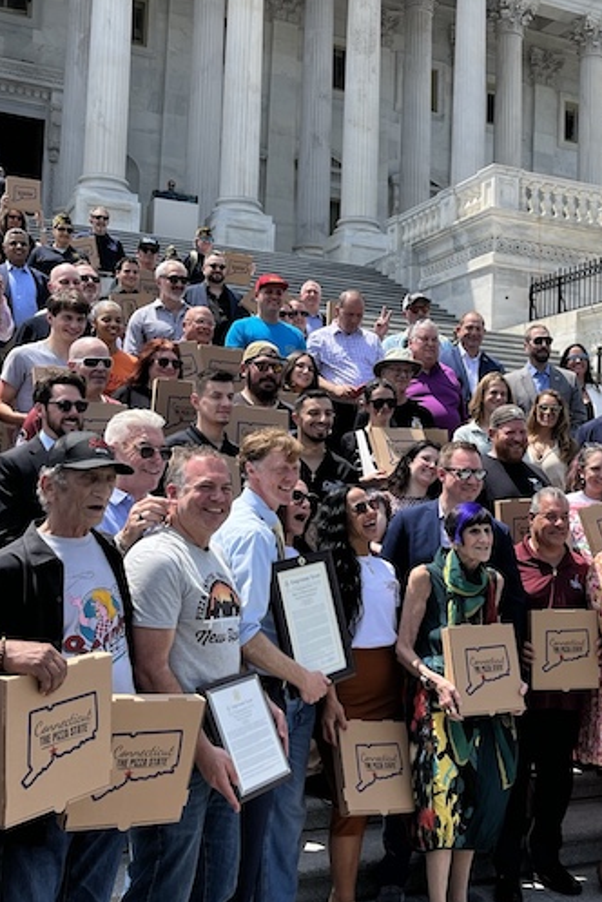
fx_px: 1129
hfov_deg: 29.4
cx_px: 452
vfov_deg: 43.6
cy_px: 430
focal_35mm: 45
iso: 50
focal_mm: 5.1
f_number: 1.6
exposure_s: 1/2101
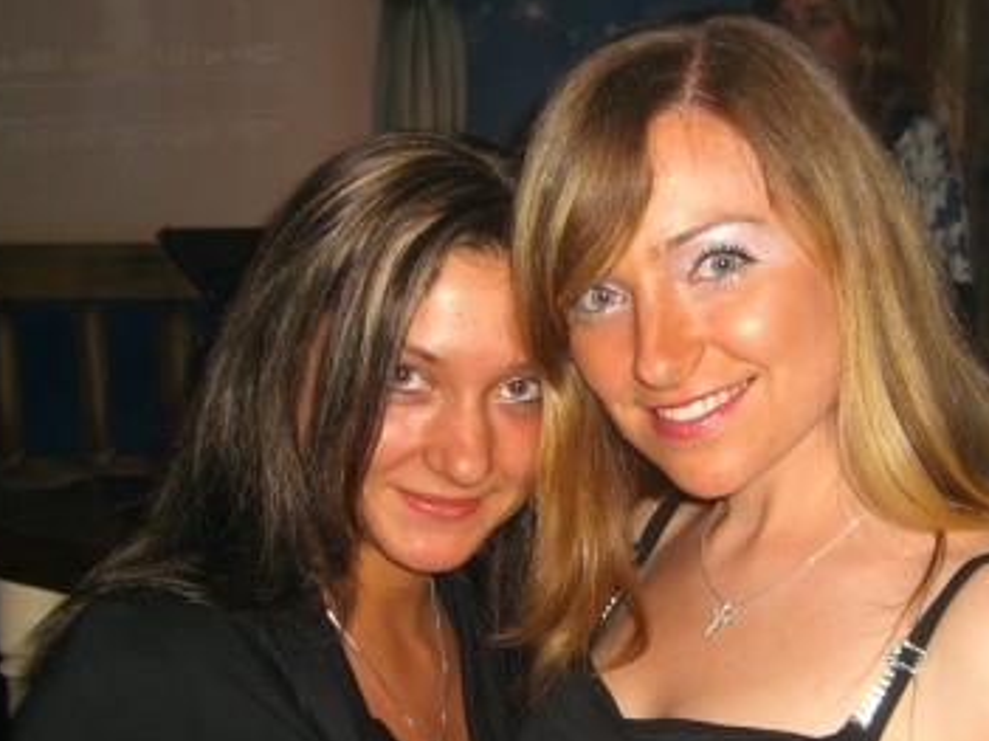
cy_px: 496
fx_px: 1856
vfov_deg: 22.5
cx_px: 578
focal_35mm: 65
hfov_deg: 29.8
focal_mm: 7.9
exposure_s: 1/60
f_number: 2.8
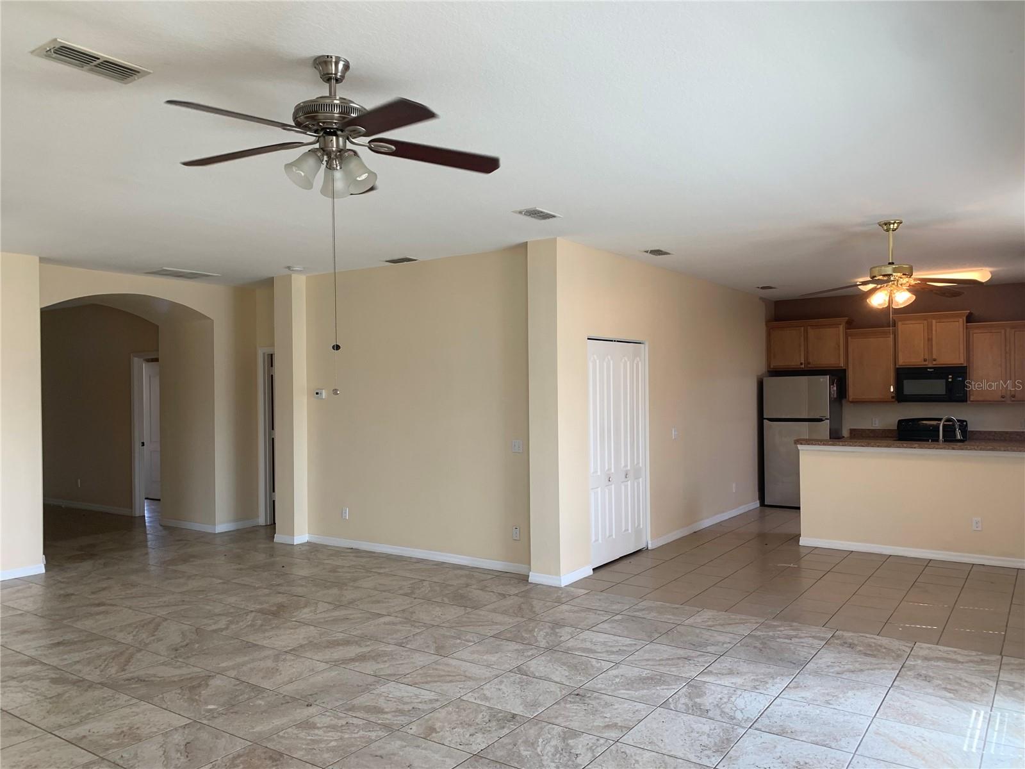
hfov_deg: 67.3
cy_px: 384
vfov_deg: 53.1
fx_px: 770
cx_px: 512
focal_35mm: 26
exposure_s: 1/120
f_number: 1.8
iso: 50
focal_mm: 4.25
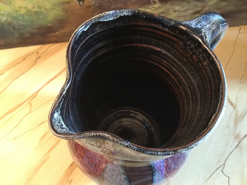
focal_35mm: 31
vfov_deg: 45.4
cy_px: 92
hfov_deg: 58.4
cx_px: 124
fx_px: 221
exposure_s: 1/17
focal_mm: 3.3
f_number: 2.4
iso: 400
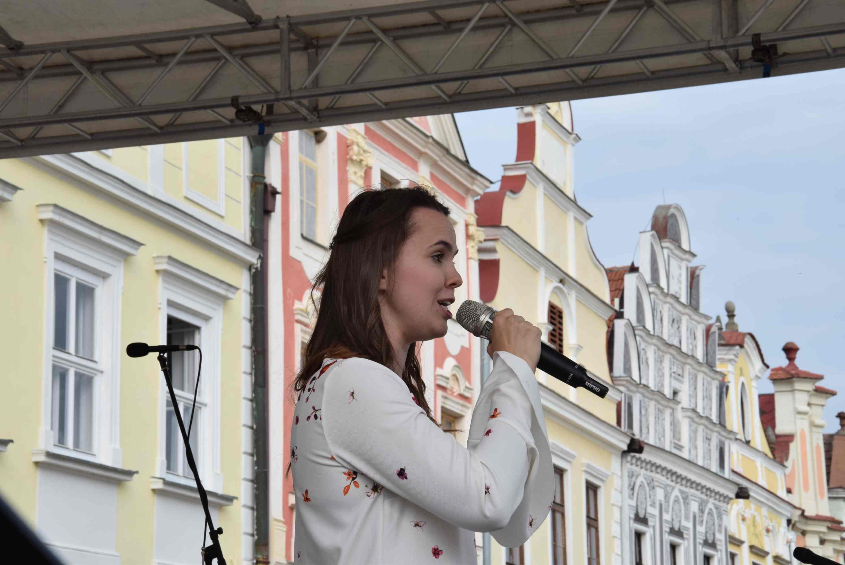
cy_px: 282
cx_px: 422
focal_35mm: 99
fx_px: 2325
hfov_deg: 20.6
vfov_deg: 13.8
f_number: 14
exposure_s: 1/200
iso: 400
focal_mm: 66
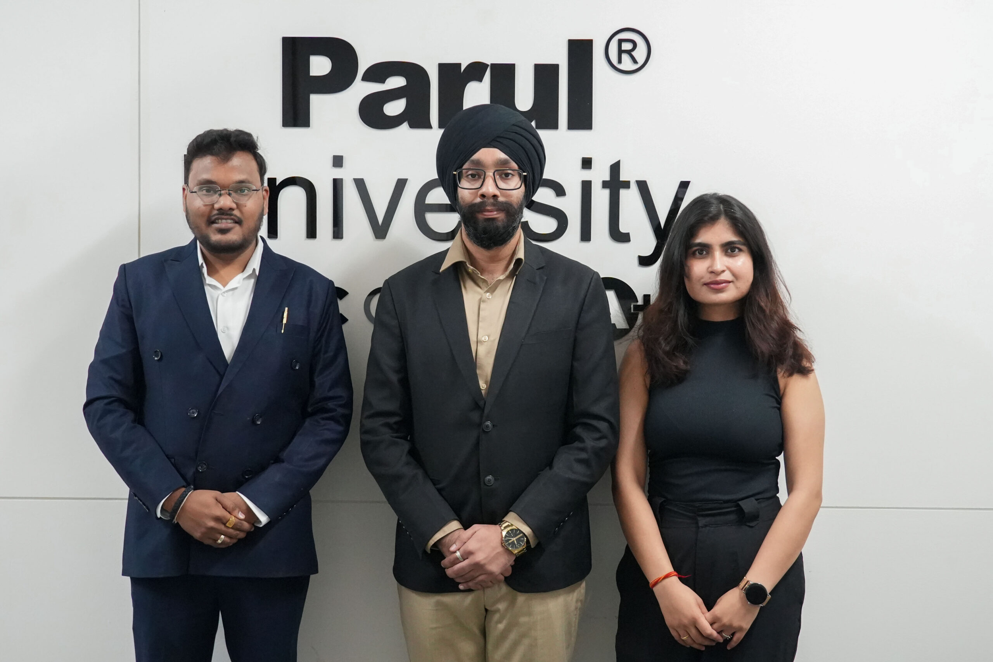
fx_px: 1186
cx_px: 496
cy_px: 331
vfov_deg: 31.2
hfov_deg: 45.4
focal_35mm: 43
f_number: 4
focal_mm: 29
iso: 6400
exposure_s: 1/160
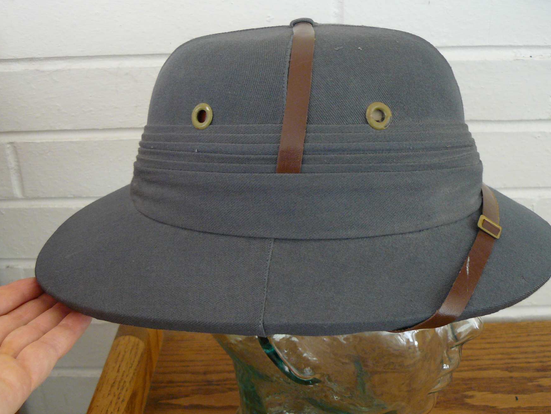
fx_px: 669
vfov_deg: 34.4
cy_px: 196
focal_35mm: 42
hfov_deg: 44.8
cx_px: 279
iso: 200
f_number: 2.8
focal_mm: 6
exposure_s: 1/25
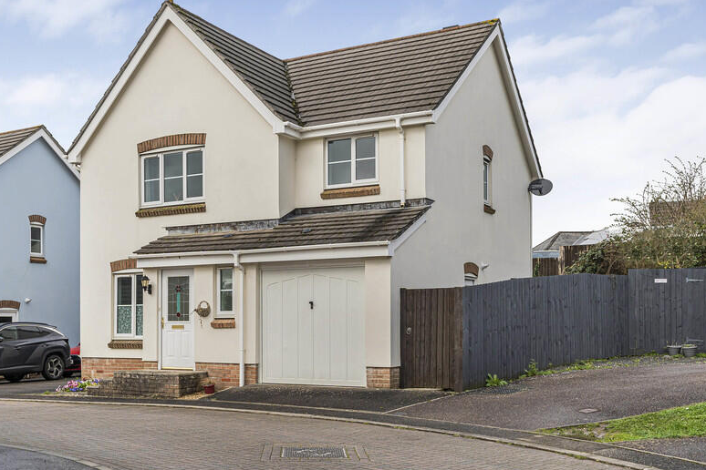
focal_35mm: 41
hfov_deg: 46.9
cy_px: 207
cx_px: 258
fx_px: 804
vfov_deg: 32.6
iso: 250
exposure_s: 1/500
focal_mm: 31
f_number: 7.1
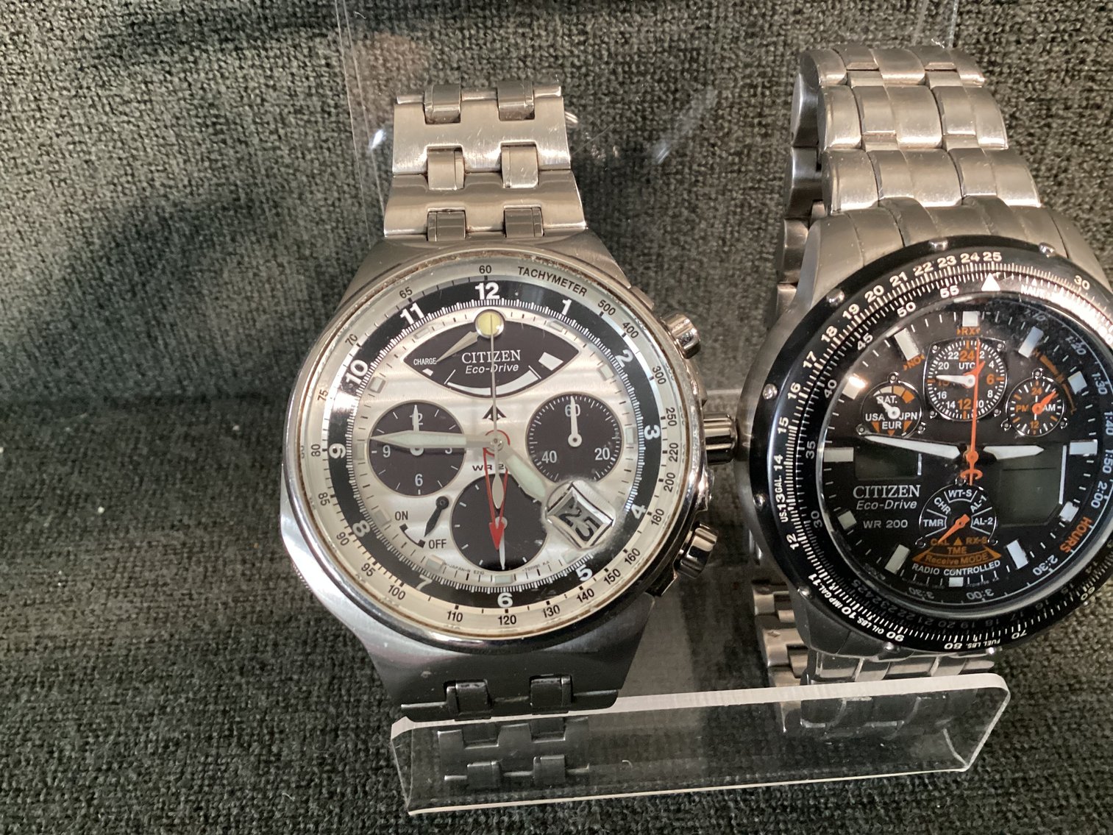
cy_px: 418
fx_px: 997
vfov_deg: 45.4
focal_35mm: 31
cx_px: 556
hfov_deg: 58.3
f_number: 2.4
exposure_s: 1/40
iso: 400
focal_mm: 3.3
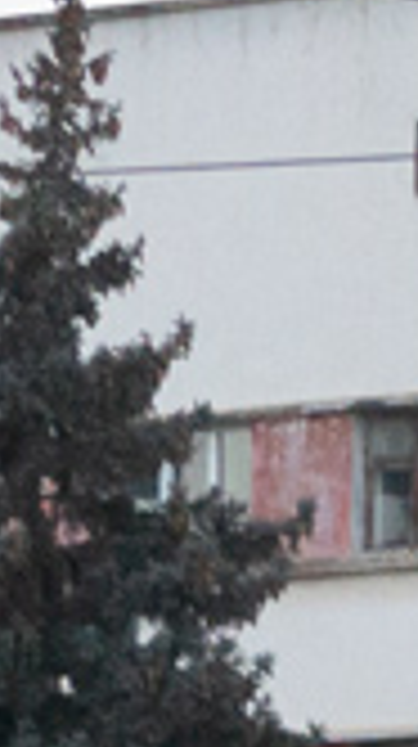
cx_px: 1663
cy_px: 994
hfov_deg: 1.8
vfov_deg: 3.3
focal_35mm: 656
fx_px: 12965
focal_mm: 55
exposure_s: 1/200
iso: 1600
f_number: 4
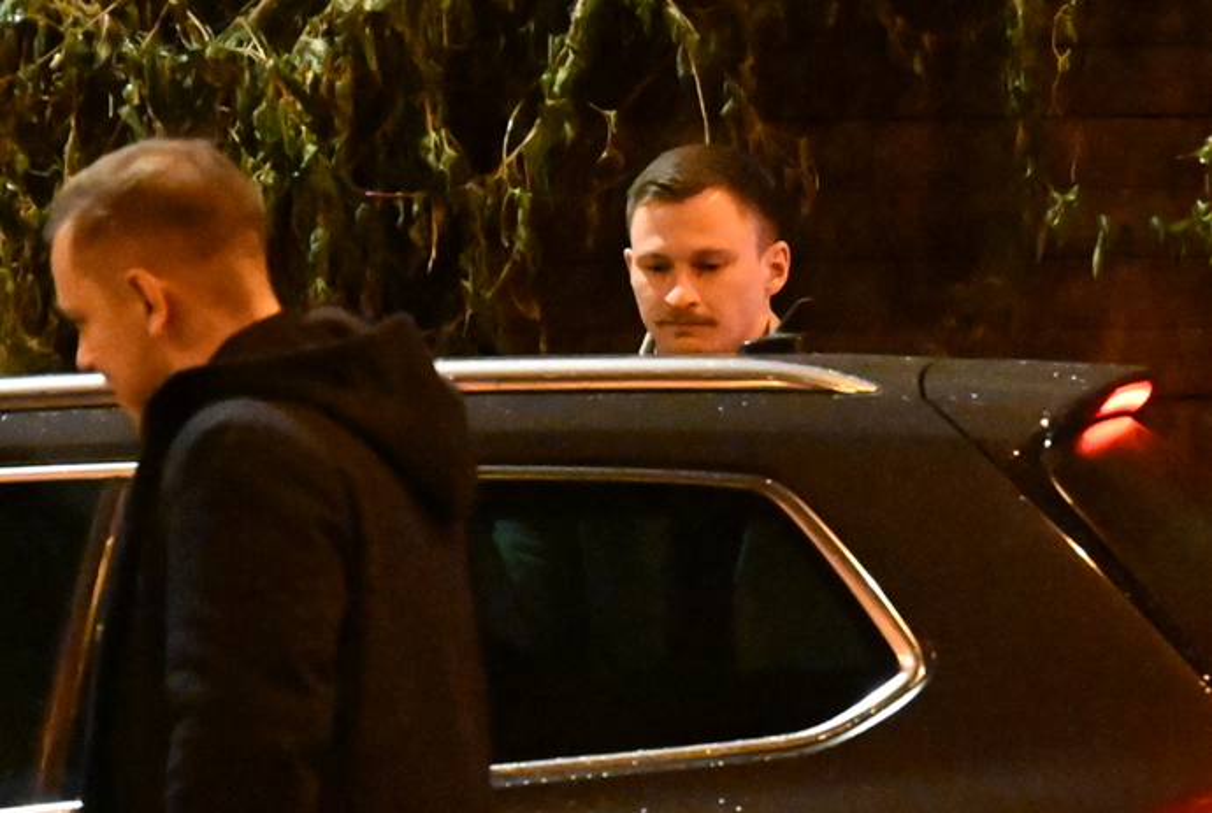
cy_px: 406
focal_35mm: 130
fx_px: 4385
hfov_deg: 15.7
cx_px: 606
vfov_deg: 10.6
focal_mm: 87
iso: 20000
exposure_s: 1/200
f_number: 2.8
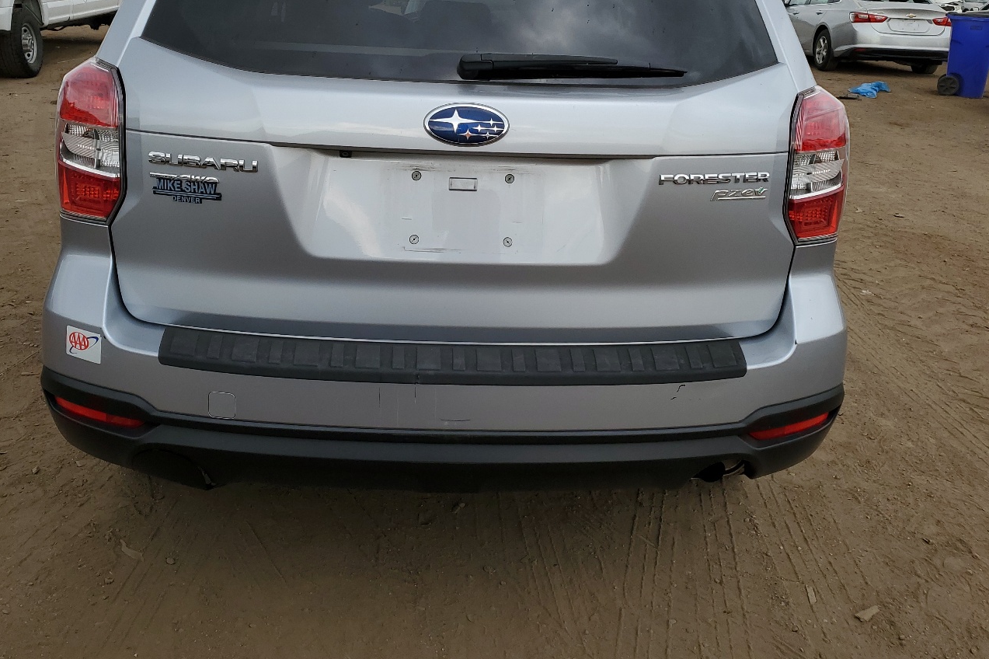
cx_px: 480
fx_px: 934
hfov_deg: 55.8
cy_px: 205
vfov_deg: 38.3
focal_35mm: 34
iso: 50
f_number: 1.5
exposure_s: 1/1250
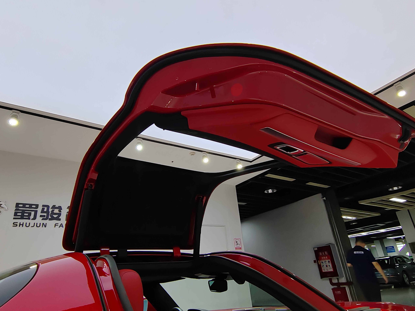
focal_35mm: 26
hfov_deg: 67.3
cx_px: 208
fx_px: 312
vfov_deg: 53.1
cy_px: 156
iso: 100
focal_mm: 2.16
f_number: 2.2
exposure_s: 1/210
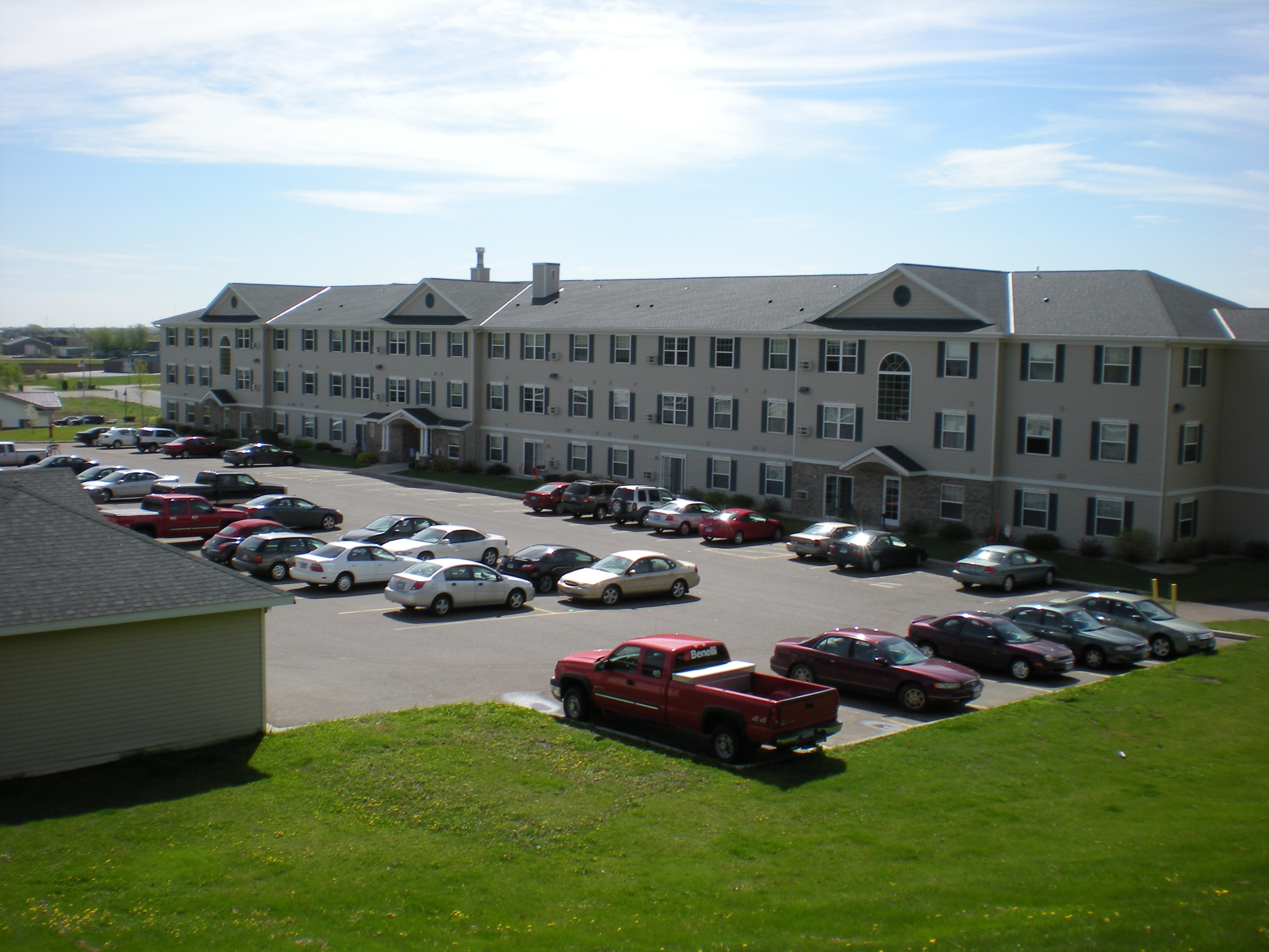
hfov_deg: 49.0
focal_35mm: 38
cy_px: 476
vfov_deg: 37.7
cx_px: 634
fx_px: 1393
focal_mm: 6.3
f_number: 4.6
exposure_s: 1/492
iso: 64
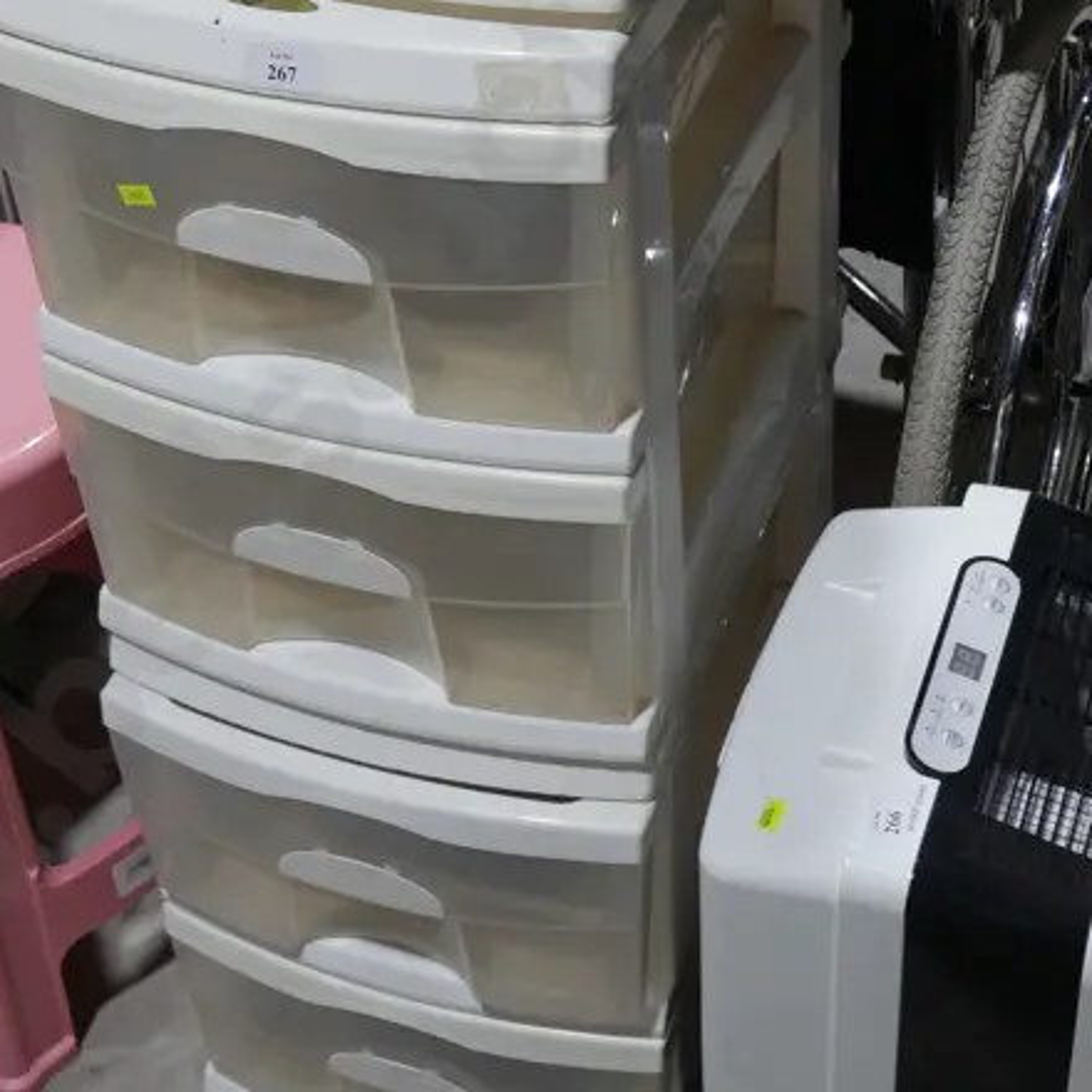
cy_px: 218
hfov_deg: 24.6
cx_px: 458
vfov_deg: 24.3
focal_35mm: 70
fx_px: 2498
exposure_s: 1/100
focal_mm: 17
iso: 200
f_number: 4
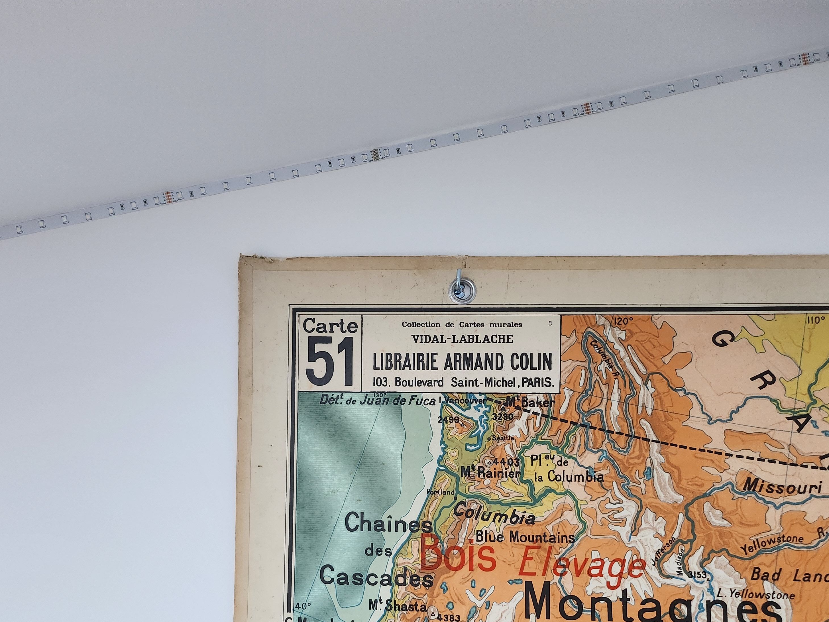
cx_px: 405
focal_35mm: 33
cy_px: 427
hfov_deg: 55.3
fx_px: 790
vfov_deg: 42.2
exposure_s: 1/100
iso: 640
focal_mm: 5
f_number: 1.8
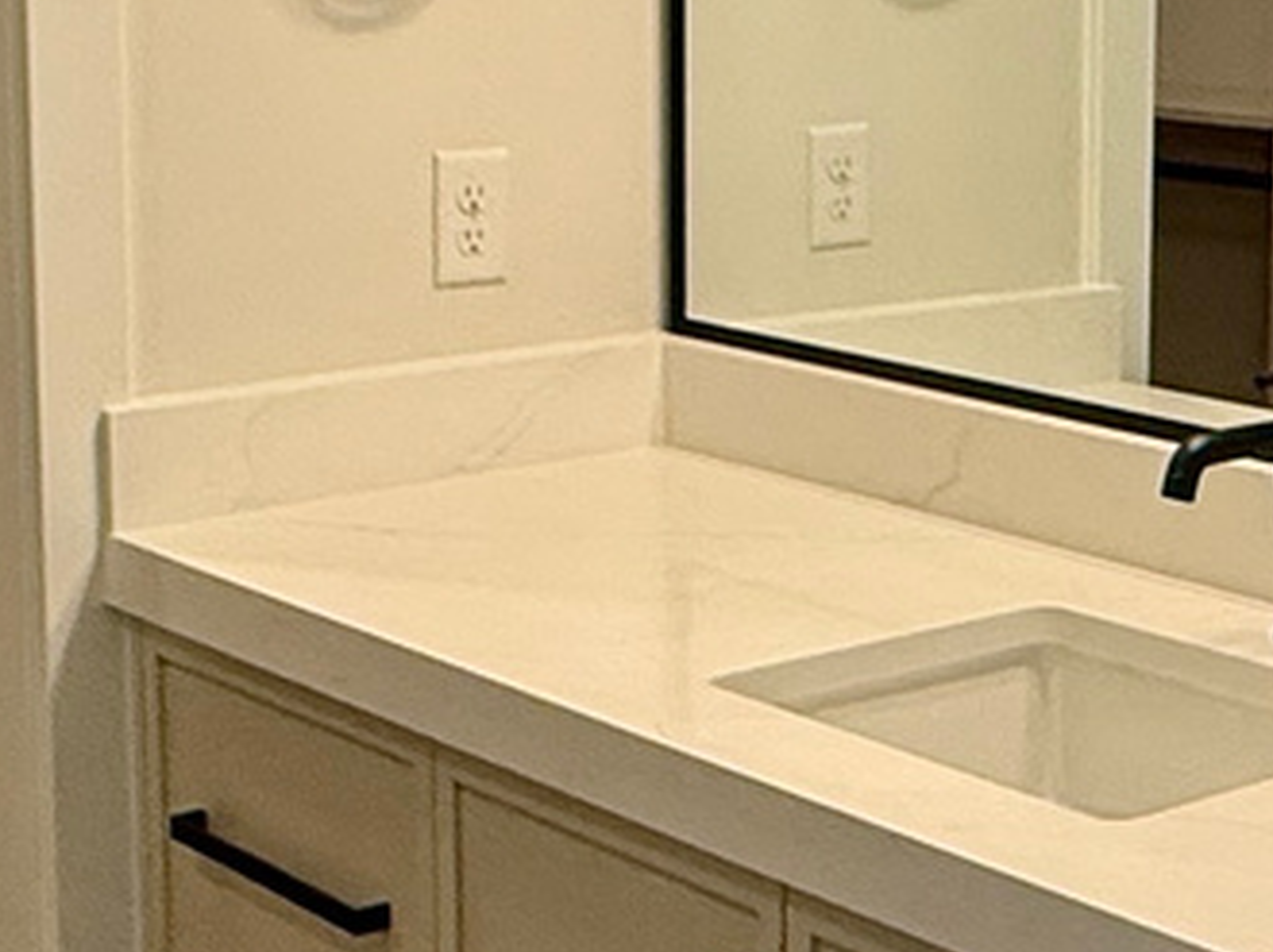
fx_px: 3197
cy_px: 200
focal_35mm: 87
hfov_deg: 21.8
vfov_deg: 16.8
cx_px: 1242
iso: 200
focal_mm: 2.22
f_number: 2.2
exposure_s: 1/120
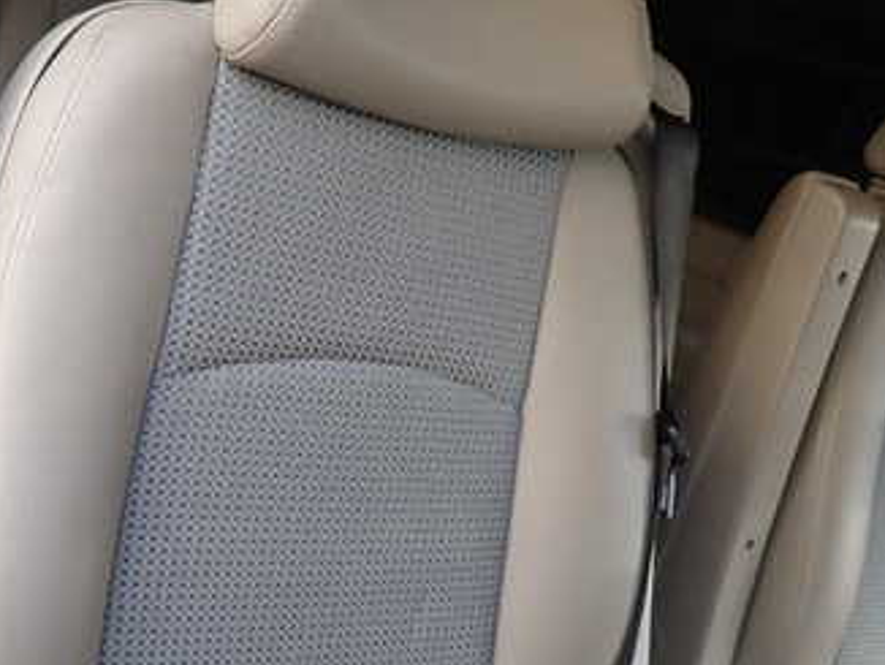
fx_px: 1177
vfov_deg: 31.5
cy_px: 369
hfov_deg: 40.1
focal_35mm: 46
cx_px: 223
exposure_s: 1/100
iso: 100
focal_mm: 4.5
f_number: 2
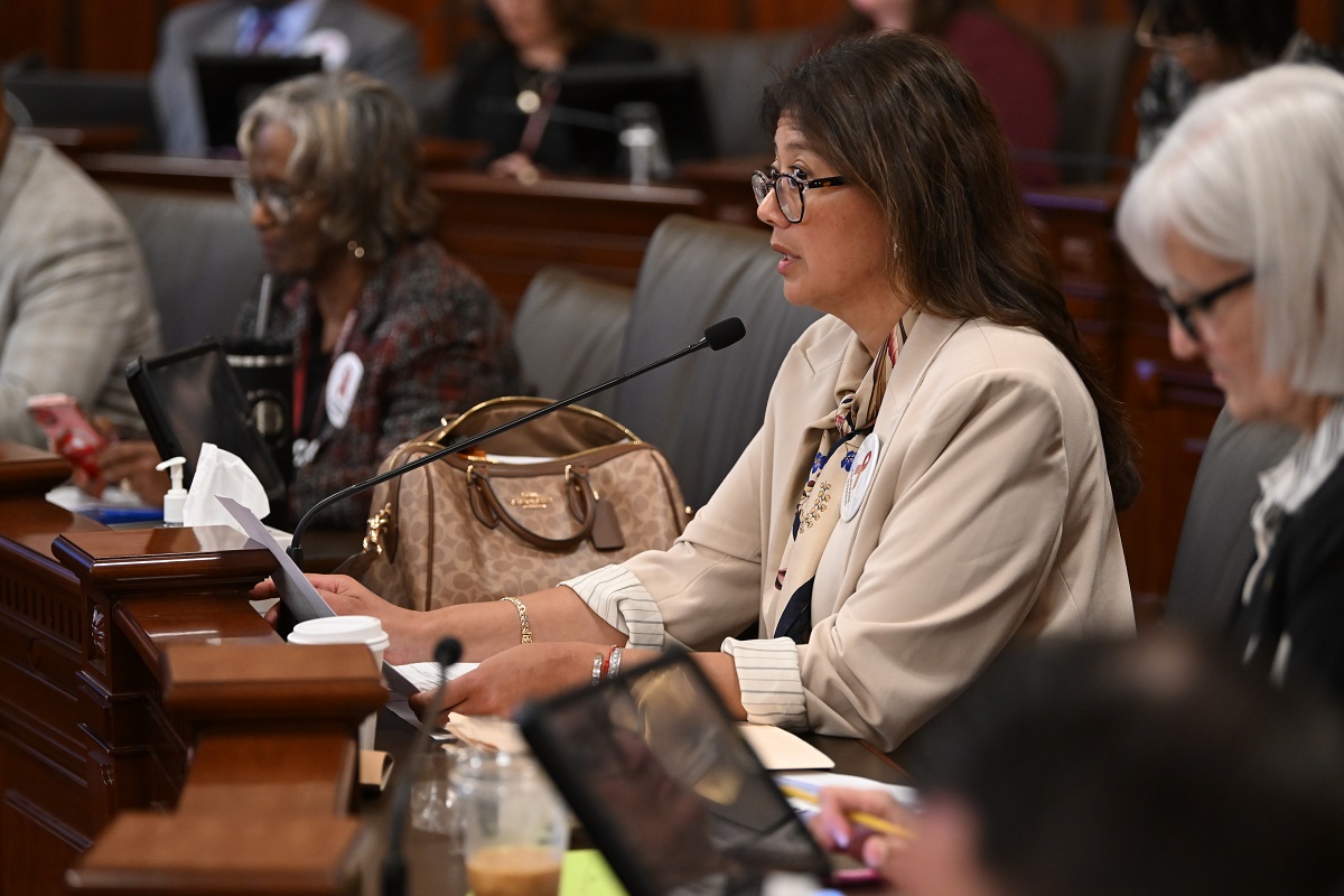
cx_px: 672
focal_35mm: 125
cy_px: 448
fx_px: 4666
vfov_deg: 11.0
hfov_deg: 16.4
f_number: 2.8
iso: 3200
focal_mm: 125
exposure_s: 1/160
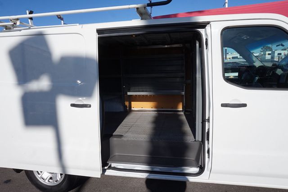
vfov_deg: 53.1
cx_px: 144
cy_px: 96
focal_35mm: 24
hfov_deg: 73.8
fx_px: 192
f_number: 11
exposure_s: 1/200
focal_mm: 16
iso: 100
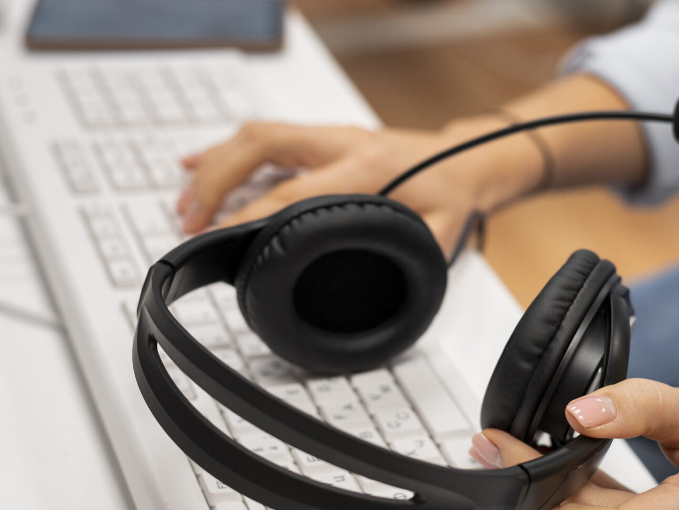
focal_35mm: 76
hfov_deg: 25.6
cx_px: 391
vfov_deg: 19.4
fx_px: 1491
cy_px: 319
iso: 800
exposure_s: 1/200
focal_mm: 50
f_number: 3.2
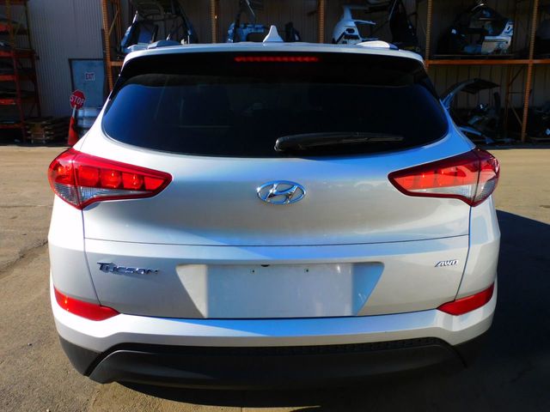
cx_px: 275
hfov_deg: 60.0
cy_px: 206
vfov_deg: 46.8
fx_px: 477
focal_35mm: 30
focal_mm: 5.4
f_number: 3.5
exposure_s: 1/1000
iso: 125
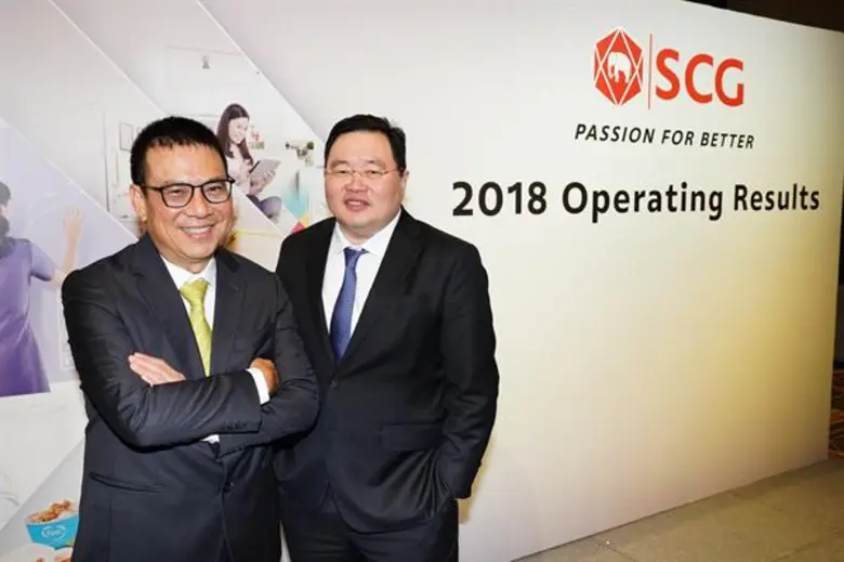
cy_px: 281
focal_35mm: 32
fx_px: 750
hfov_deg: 58.7
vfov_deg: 41.1
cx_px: 422
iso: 2000
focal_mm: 32
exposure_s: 1/250
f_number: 5.6
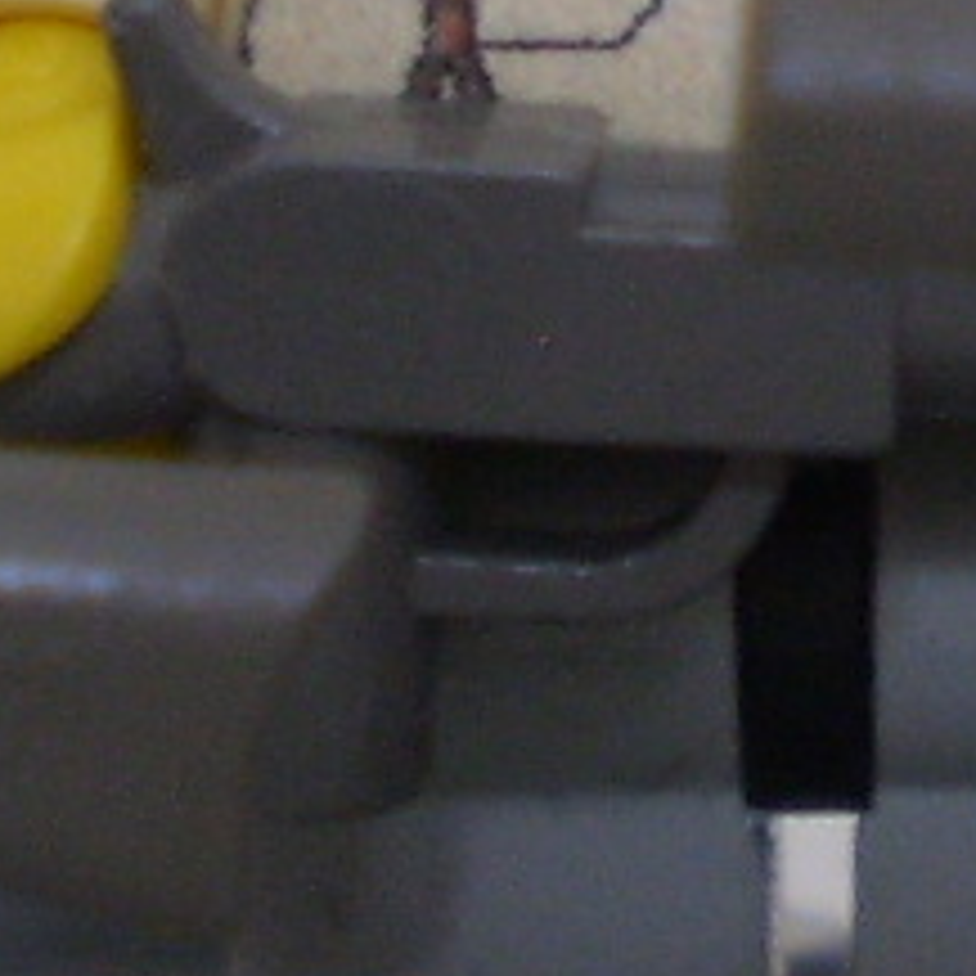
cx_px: 1030
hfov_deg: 6.4
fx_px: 8740
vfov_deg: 6.3
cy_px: -333
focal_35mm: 274
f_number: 3.5
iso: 125
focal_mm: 7.4
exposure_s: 1/4
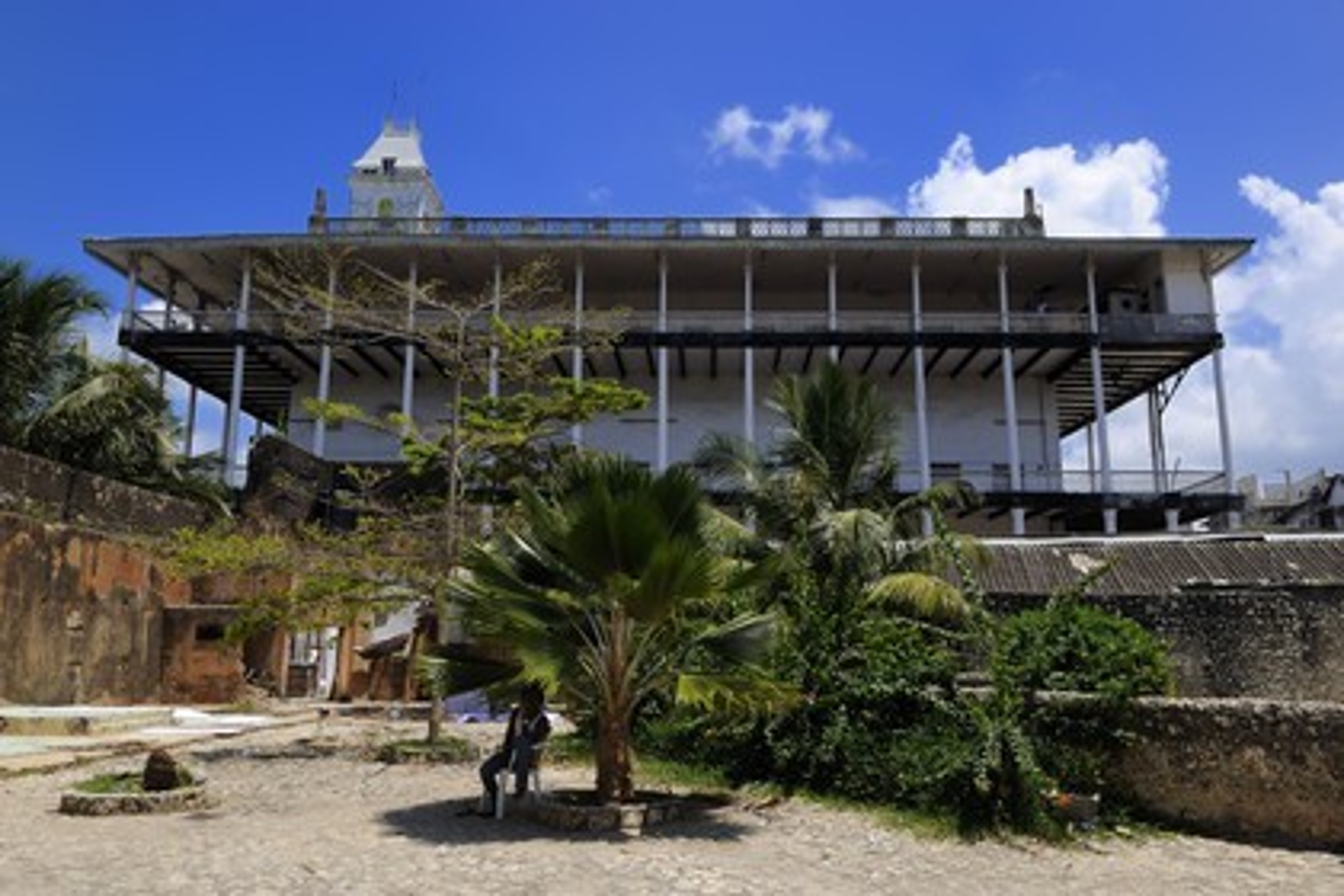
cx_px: 672
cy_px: 448
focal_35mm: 27
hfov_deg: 67.4
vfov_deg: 47.9
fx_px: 1008
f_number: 11
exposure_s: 1/200
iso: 200
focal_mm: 27
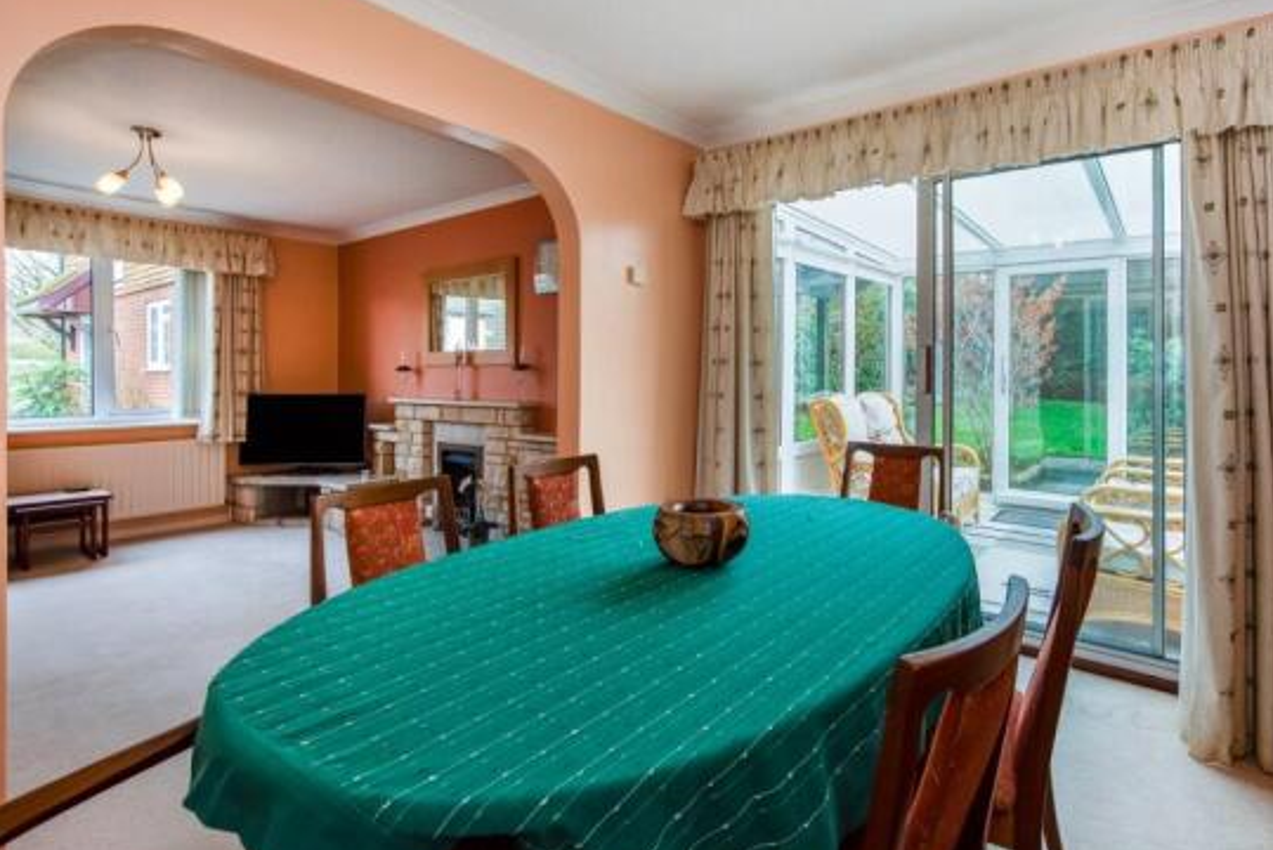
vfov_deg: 70.5
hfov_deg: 92.8
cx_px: 713
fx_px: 601
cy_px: 414
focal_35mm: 17
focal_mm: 14
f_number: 8
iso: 320
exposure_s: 1/15
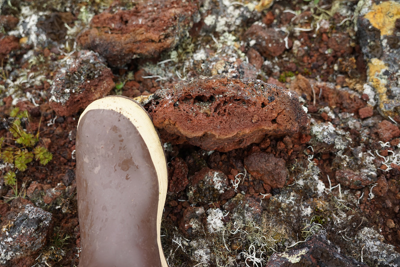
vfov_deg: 37.9
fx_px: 389
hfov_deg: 54.4
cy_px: 134
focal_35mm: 35
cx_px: 200
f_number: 4
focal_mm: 35
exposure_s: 1/125
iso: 125
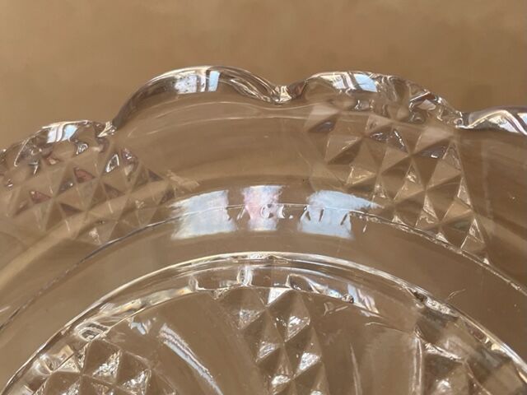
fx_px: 396
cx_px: 264
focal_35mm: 26
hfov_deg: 67.3
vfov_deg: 53.1
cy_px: 198
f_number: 1.6
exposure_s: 1/110
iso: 125
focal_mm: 4.2
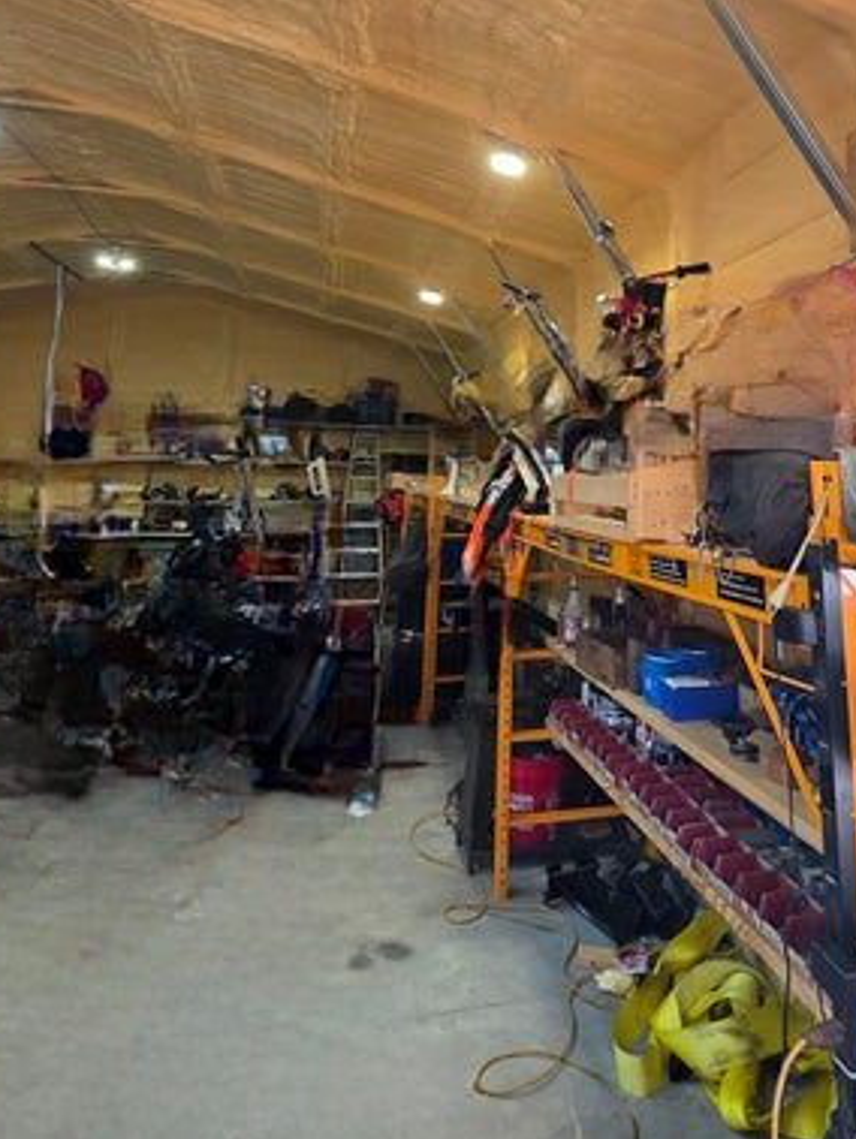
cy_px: 310
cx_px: 537
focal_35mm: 22
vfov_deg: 72.0
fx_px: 725
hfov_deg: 60.3
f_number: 1.9
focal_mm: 2.2
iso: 160
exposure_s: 1/120
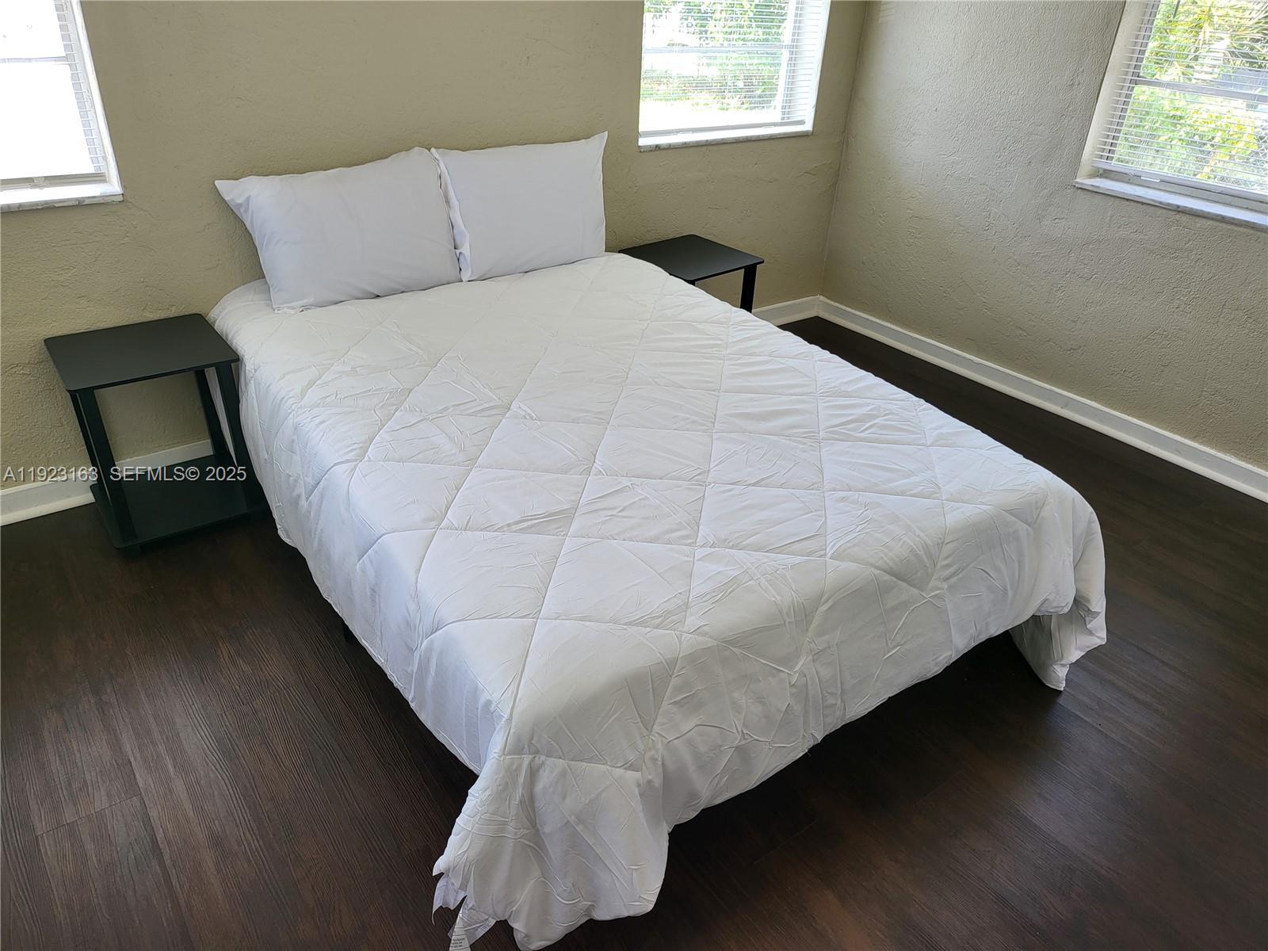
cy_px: 476
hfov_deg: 71.6
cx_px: 634
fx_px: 879
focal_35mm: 24
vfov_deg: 56.8
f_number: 1.8
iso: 40
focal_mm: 5
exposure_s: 1/120
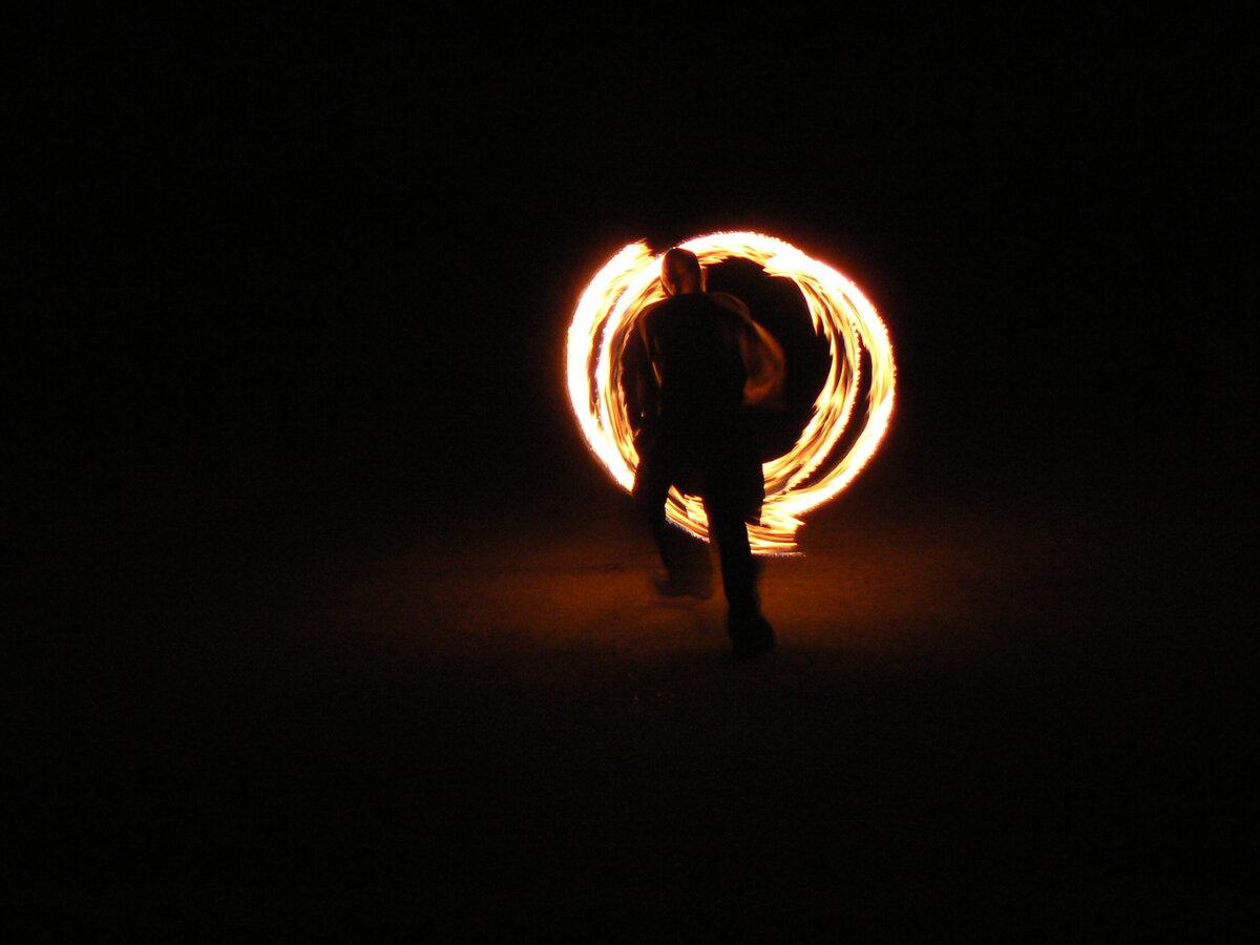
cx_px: 630
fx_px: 2293
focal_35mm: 63
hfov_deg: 30.7
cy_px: 472
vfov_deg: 23.3
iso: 200
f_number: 3.2
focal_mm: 10.5
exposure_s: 1/2.5
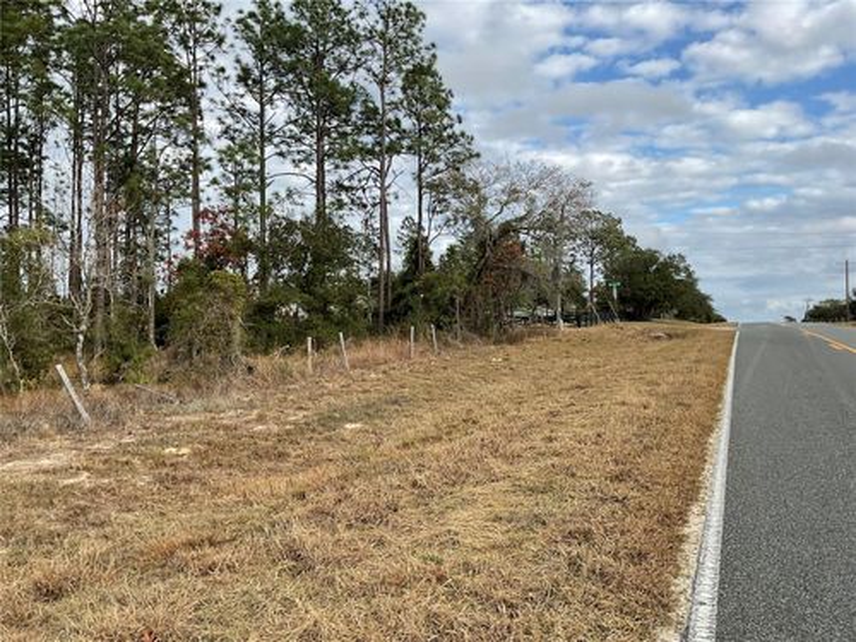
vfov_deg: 48.2
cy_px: 321
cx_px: 428
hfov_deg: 61.7
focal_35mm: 29
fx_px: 717
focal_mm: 3
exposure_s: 1/1076
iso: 16
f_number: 1.8
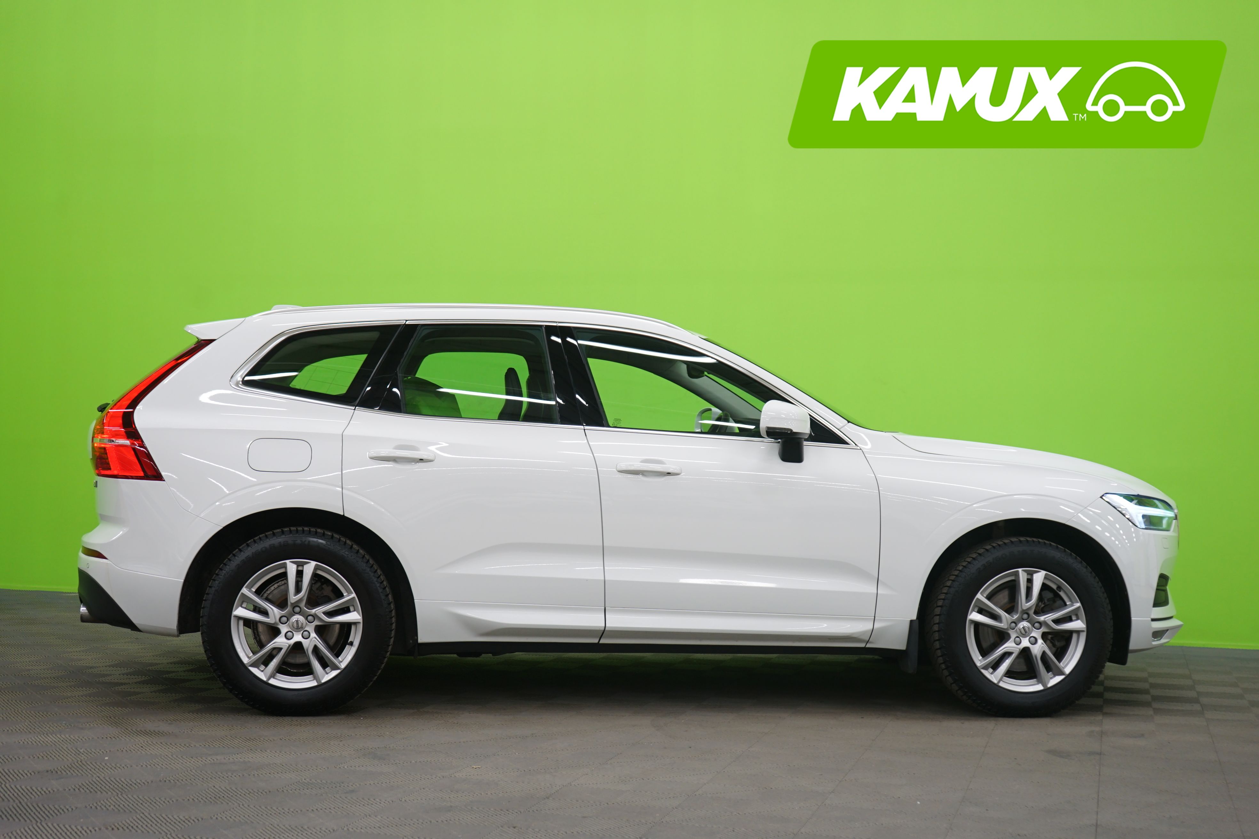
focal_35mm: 47
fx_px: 1644
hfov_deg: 41.9
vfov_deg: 28.6
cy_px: 420
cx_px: 630
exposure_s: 1/10
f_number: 4.5
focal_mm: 47
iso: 400
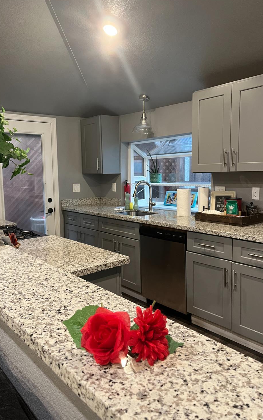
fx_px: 321
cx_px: 125
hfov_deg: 44.5
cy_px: 210
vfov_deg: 66.5
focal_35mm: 28
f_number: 1.6
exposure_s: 1/60
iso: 400
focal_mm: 5.1
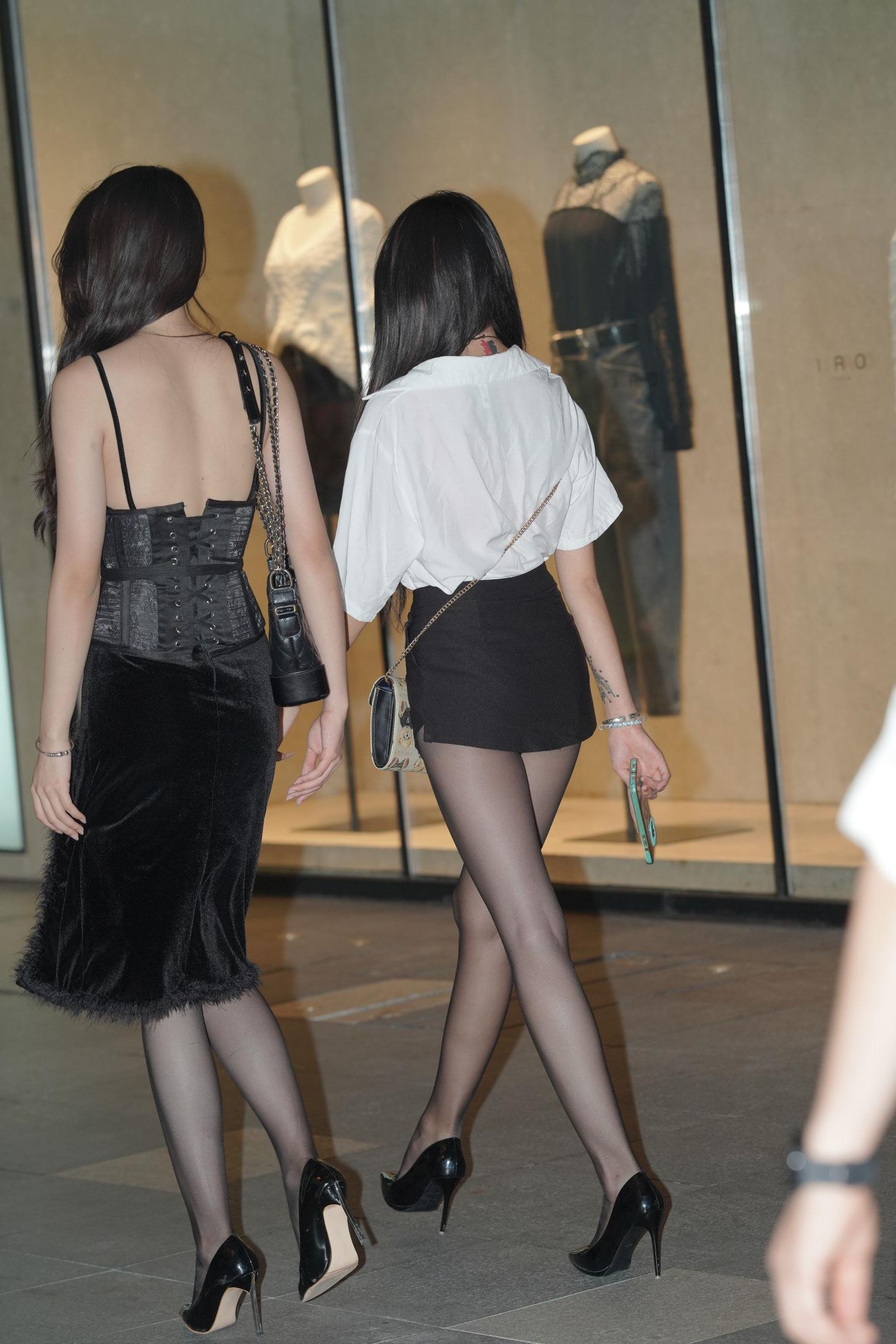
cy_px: 672
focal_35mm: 135
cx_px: 448
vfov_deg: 15.2
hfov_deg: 10.2
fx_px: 5040
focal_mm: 135
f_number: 5
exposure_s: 1/250
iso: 640
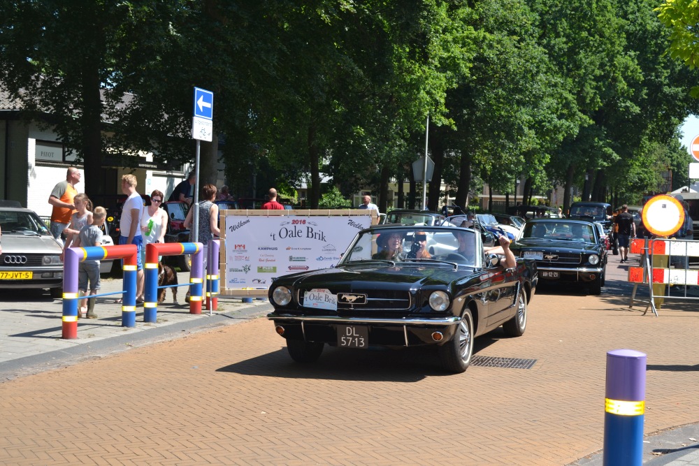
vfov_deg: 25.1
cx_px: 350
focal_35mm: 54
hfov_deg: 36.9
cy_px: 233
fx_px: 1049
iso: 100
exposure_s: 1/200
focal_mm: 36
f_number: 6.3
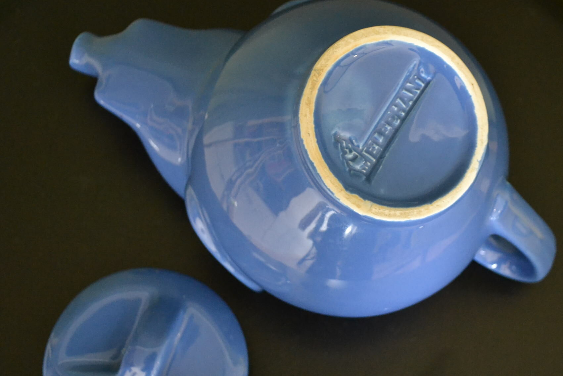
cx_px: 350
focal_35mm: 65
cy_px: 191
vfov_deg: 20.9
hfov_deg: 30.8
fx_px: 1016
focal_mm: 32
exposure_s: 1/20
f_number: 4.8
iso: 3200
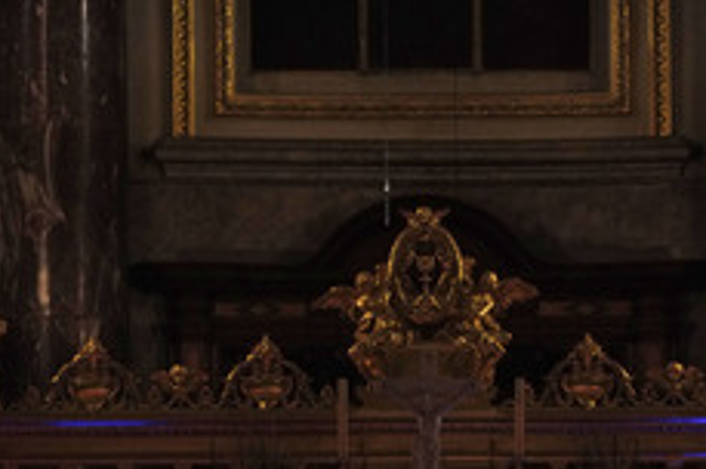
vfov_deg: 4.7
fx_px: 5718
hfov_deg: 7.1
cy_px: 454
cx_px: 418
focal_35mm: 292
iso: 3200
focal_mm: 148
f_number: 5.6
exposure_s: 1/160
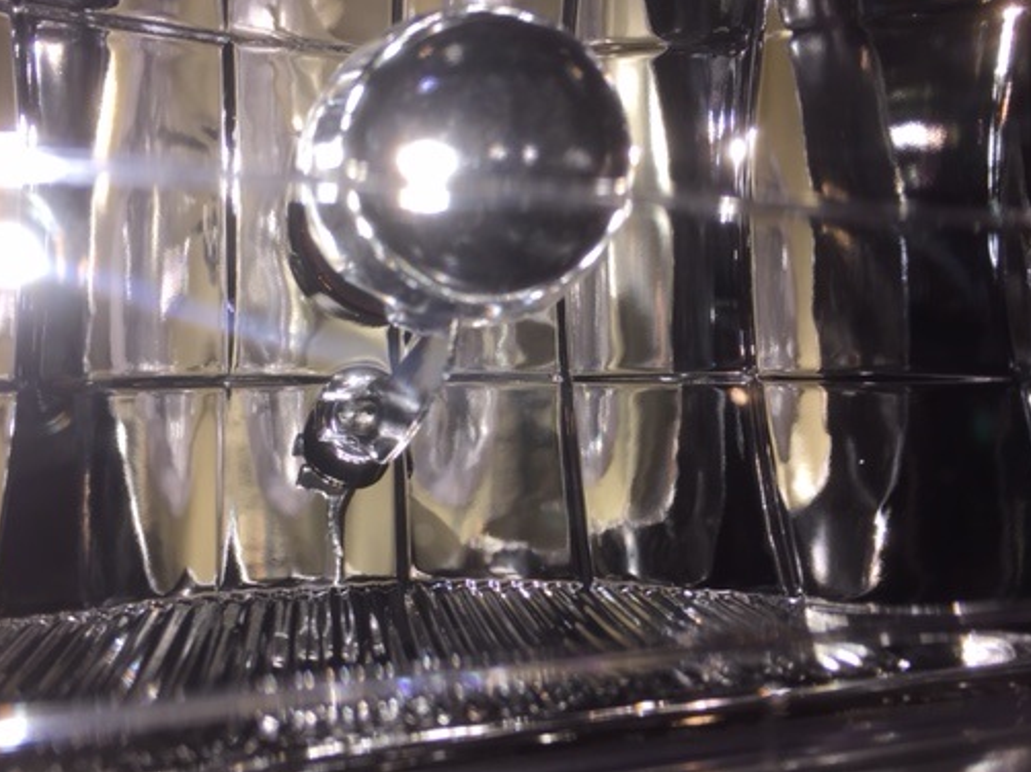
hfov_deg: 50.1
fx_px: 1101
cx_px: 481
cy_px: 355
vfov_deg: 38.6
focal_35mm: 37
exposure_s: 1/377
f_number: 2.2
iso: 32
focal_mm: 4.15
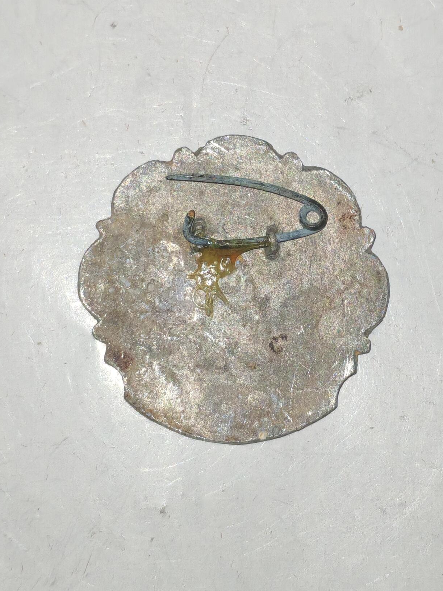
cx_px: 230
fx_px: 1808
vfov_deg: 18.5
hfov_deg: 14.0
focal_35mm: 106
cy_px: 284
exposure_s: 1/100
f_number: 1.95
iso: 250
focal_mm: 5.52
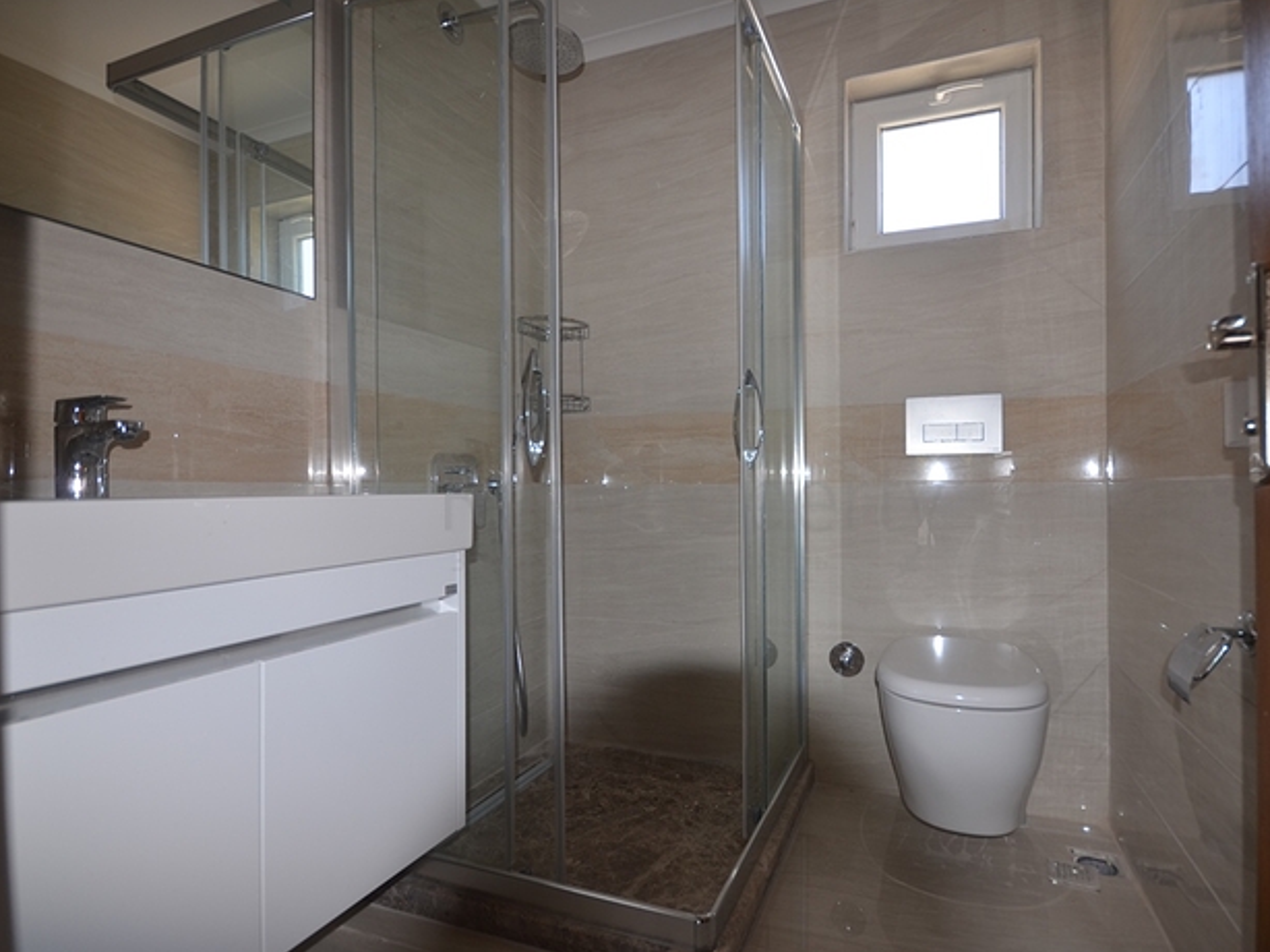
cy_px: 482
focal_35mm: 17
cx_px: 696
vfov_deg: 74.7
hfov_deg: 90.8
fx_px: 623
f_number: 5
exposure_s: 1/60
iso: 200
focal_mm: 10
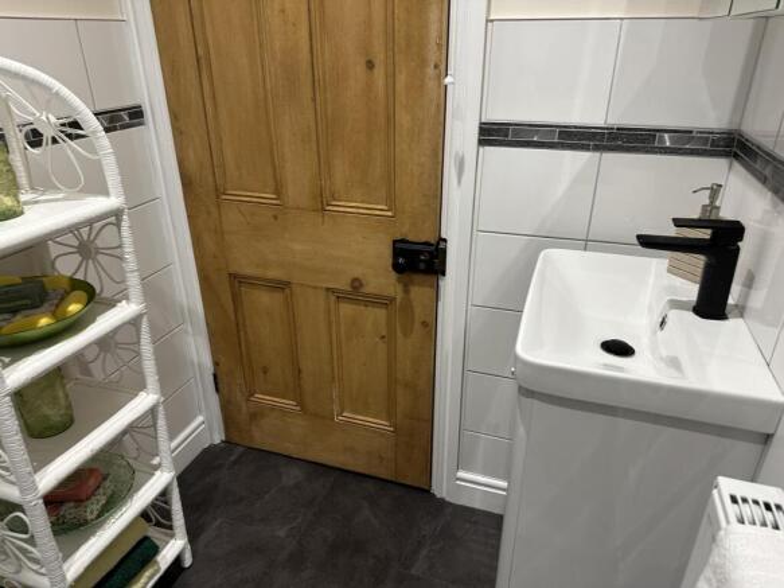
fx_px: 543
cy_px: 294
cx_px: 392
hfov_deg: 71.6
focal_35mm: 24
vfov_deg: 56.8
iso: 125
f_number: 1.78
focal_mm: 6.86
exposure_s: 1/50
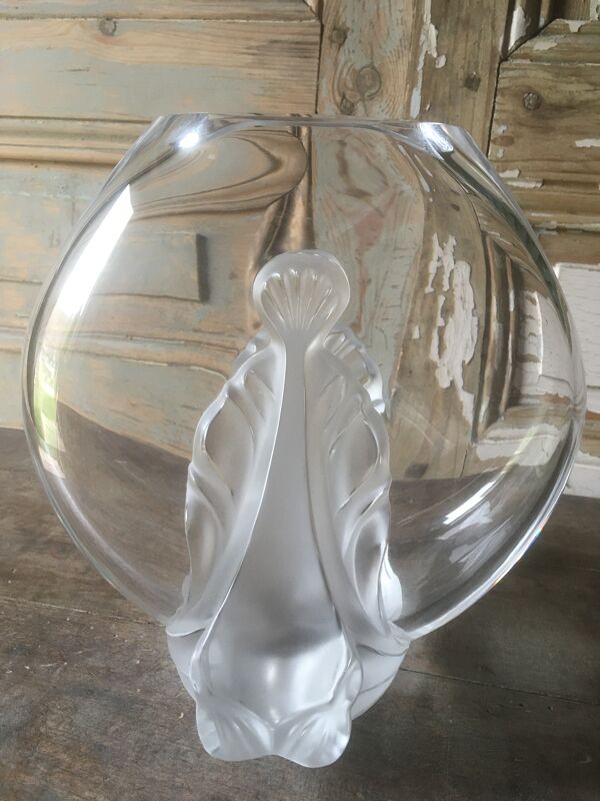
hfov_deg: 48.2
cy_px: 400
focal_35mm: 29
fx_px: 670
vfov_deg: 61.7
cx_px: 300
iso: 50
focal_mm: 4.15
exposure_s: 1/33
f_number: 2.2
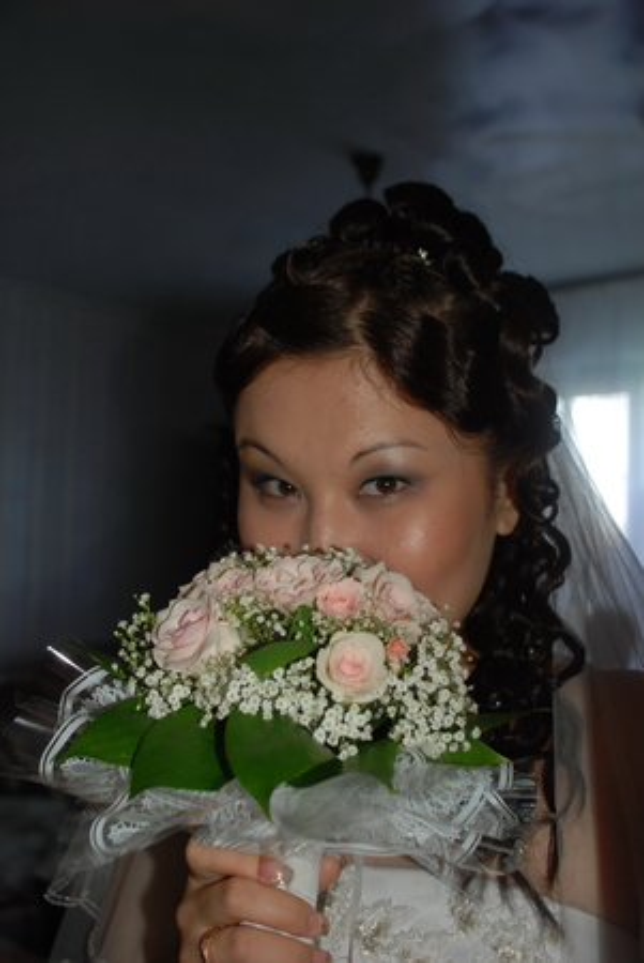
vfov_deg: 49.5
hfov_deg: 34.3
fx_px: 1044
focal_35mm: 39
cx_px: 322
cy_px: 482
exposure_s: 1/60
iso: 200
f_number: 4
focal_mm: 26
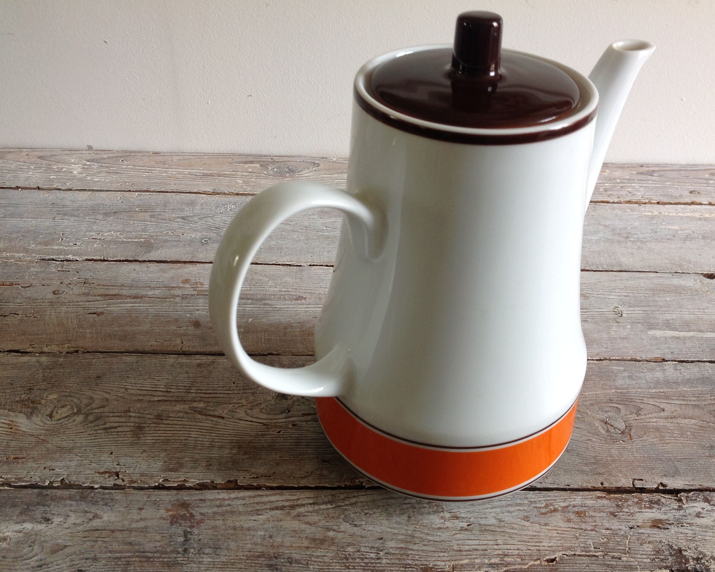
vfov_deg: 40.1
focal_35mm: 37
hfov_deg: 49.0
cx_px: 385
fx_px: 783
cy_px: 287
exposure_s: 1/30
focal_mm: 4.28
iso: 50
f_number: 2.4
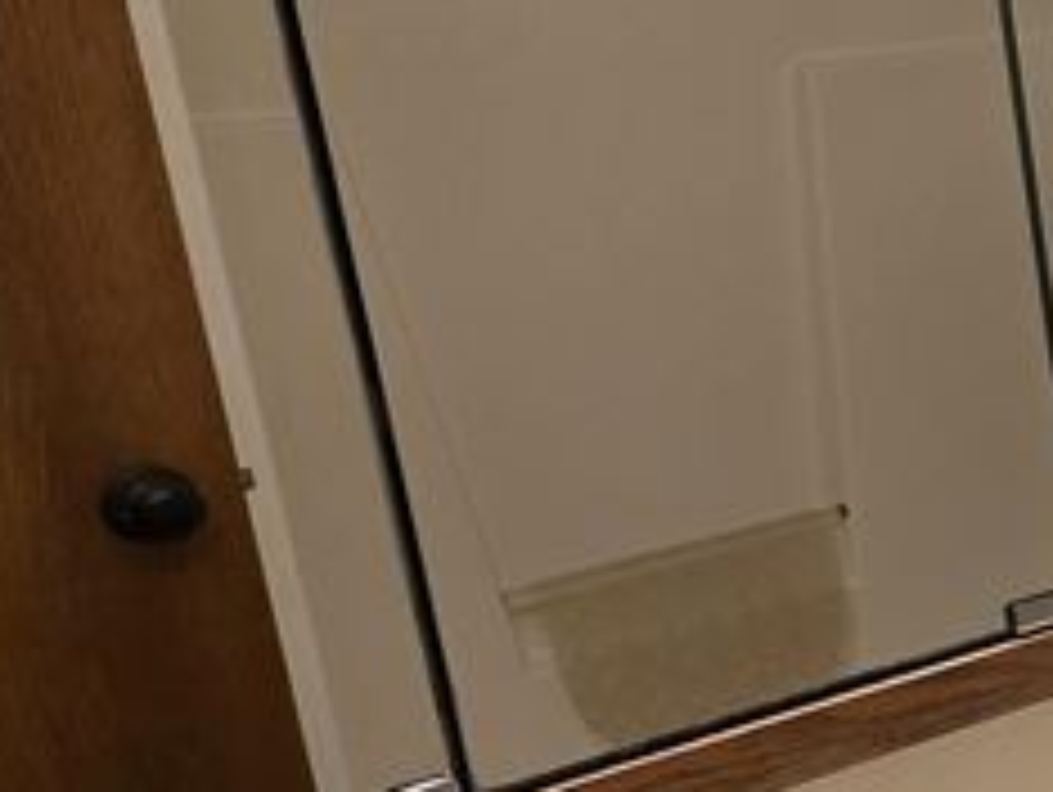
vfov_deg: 20.7
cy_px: 504
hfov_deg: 18.9
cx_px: 2025
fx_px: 2162
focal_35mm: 71
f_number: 1.9
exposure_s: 1/120
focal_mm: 2.2
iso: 100
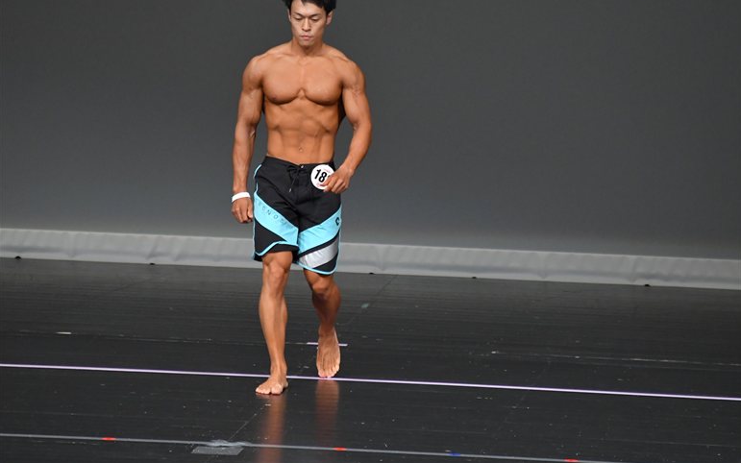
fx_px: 7755
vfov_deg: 3.4
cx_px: 371
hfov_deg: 5.5
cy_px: 217
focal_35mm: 384
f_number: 5.6
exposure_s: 1/400
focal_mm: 250
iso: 4000
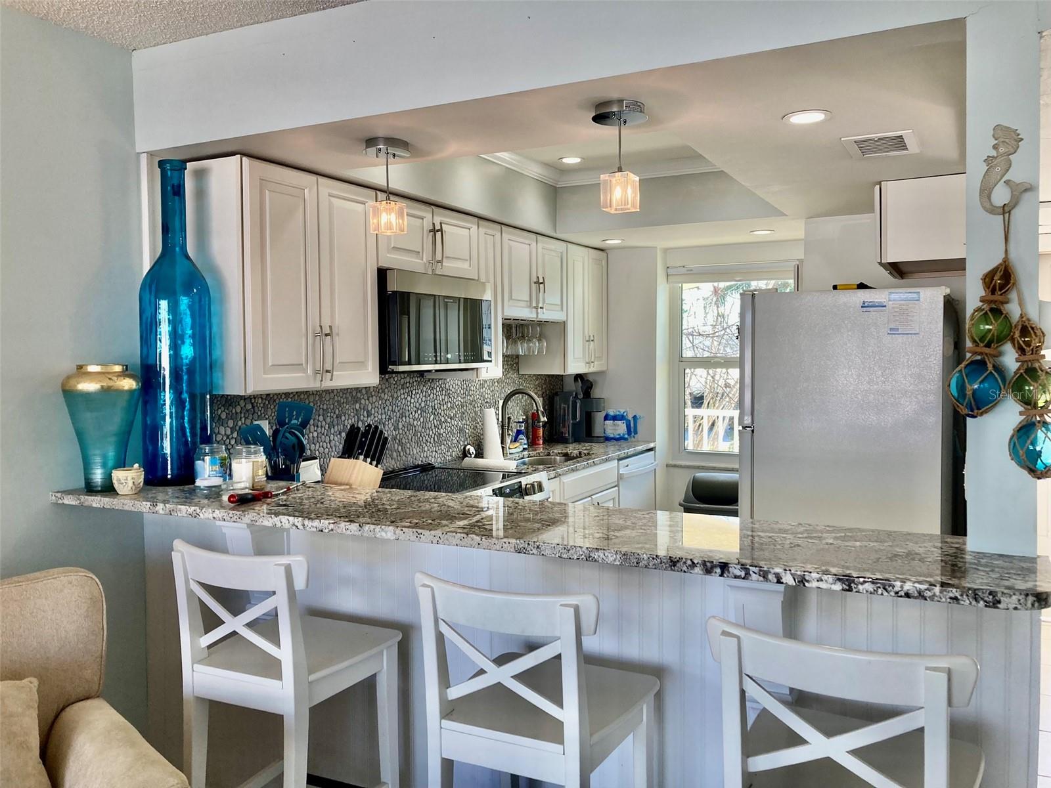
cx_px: 526
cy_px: 394
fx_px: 850
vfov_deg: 49.7
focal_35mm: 28
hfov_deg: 63.4
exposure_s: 1/120
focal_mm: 3.99
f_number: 1.8
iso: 50
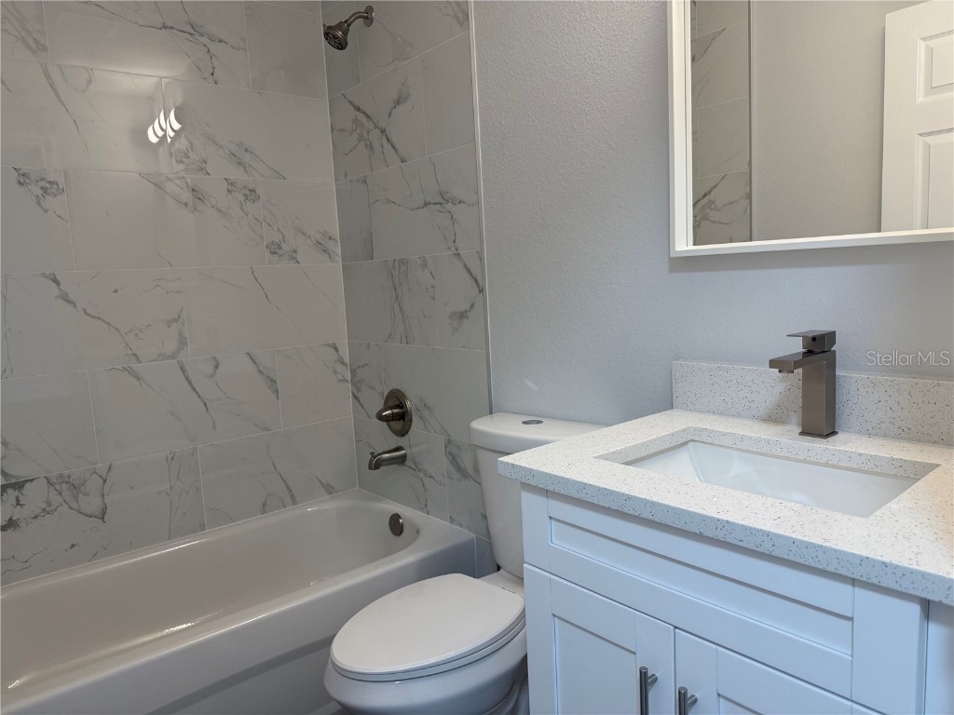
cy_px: 358
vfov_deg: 56.8
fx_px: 661
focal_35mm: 24
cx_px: 477
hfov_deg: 71.6
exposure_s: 1/120
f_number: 1.78
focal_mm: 6.76
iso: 160
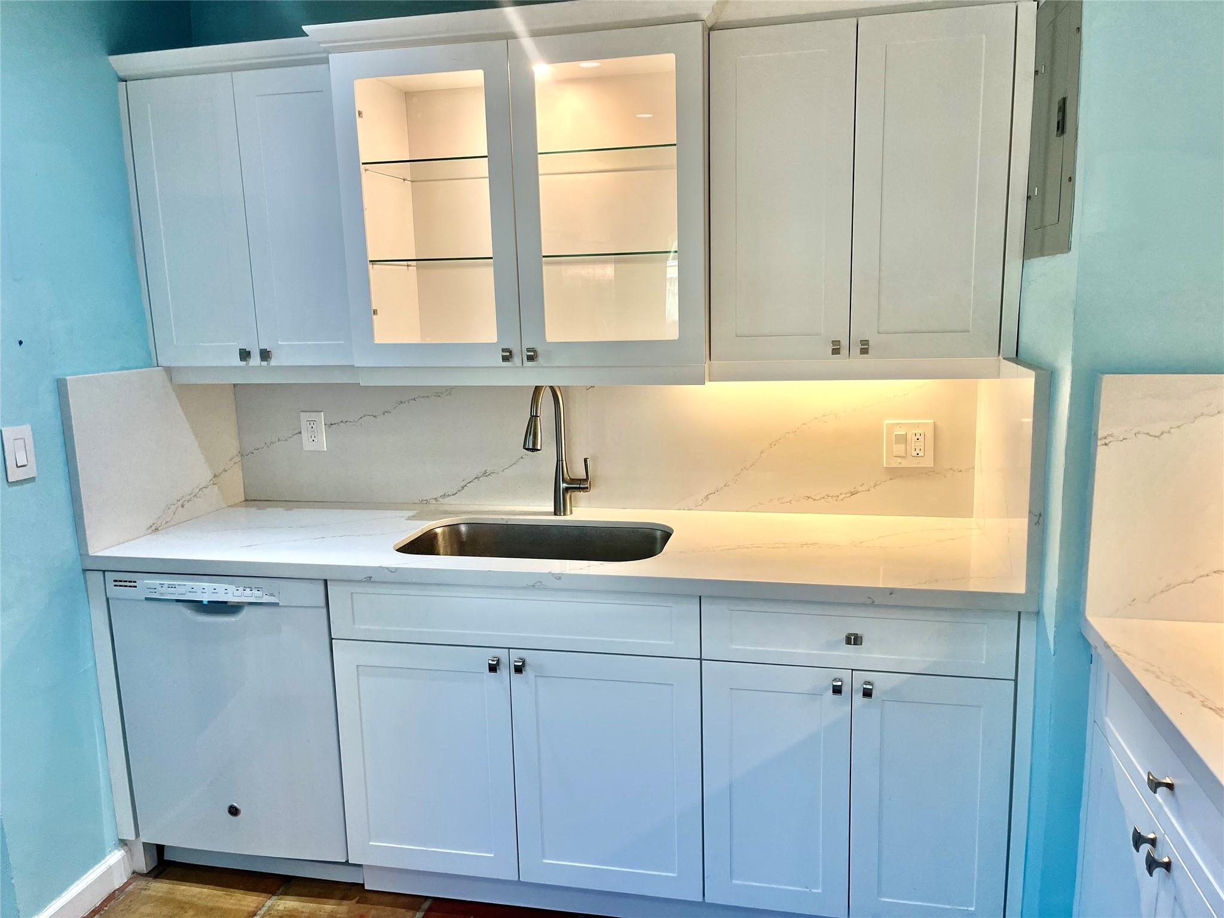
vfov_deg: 53.1
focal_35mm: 26
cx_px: 612
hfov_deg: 67.3
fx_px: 919
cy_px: 459
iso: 50
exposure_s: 1/120
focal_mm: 5.1
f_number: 1.6
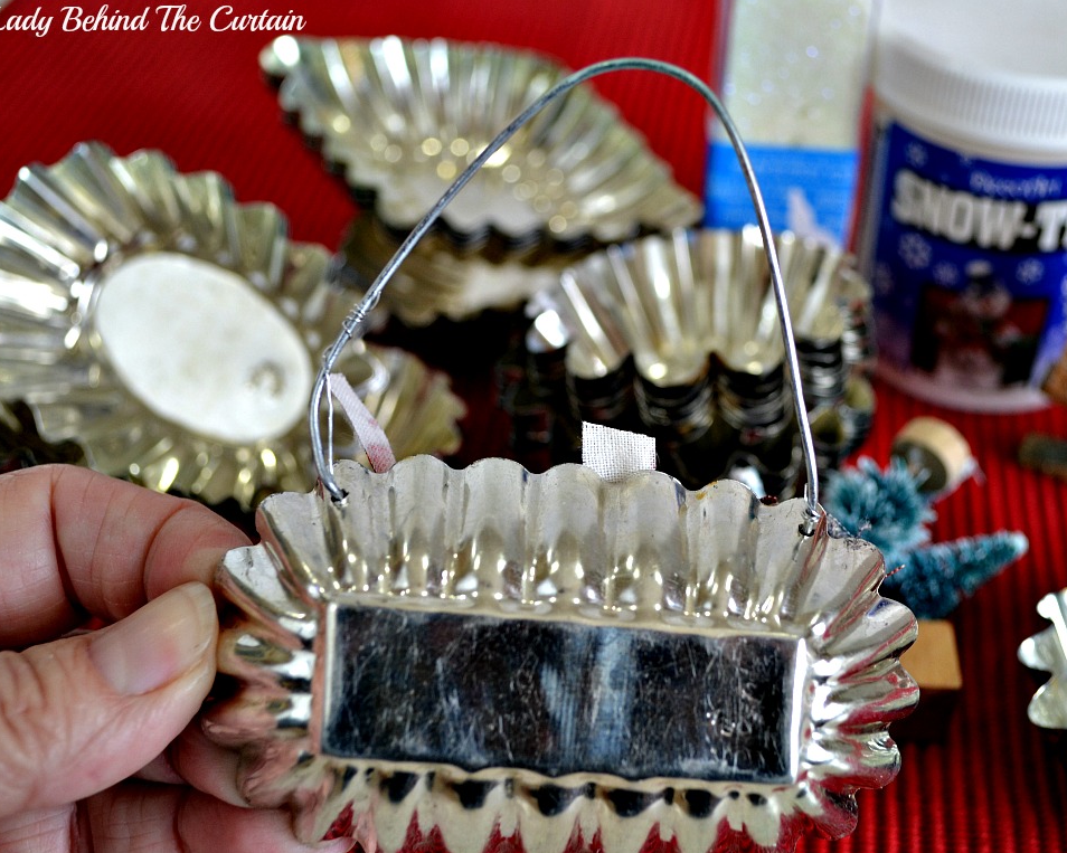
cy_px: 428
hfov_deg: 36.6
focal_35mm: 51
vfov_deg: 29.7
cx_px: 611
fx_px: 1610
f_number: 4.5
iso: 400
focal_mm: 30
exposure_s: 1/60
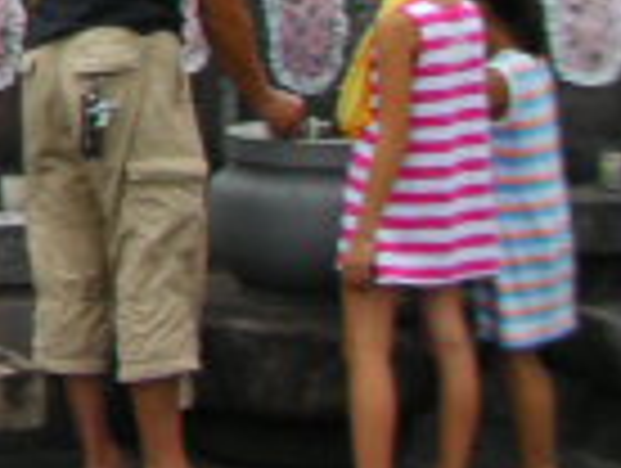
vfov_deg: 8.3
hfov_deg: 10.0
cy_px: -234
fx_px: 3163
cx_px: -796
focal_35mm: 176
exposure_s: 1/206
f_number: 3.5
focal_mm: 6.3
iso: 50
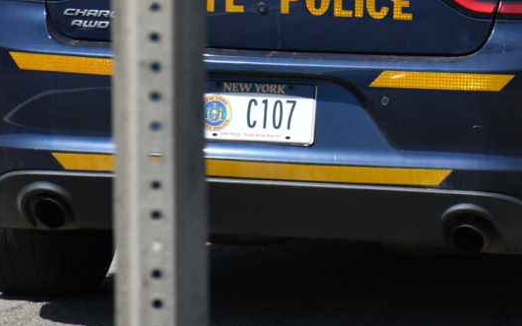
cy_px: -58
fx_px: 4594
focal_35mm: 323
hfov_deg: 6.4
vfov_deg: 4.1
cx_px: 719
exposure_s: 1/800
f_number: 7.1
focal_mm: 70
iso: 200
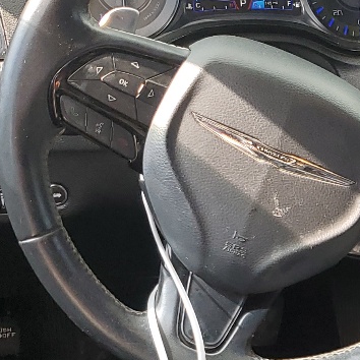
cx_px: 472
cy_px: 403
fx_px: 1224
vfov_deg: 16.2
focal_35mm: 104
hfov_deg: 15.9
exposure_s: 1/250
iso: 50
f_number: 1.5
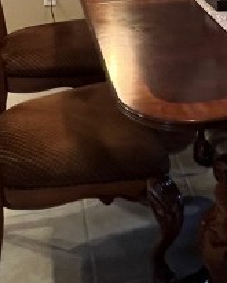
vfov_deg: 25.3
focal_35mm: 63
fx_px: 529
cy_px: -99
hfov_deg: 23.8
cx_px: 190
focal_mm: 1.57
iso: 500
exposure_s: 1/60
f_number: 1.8
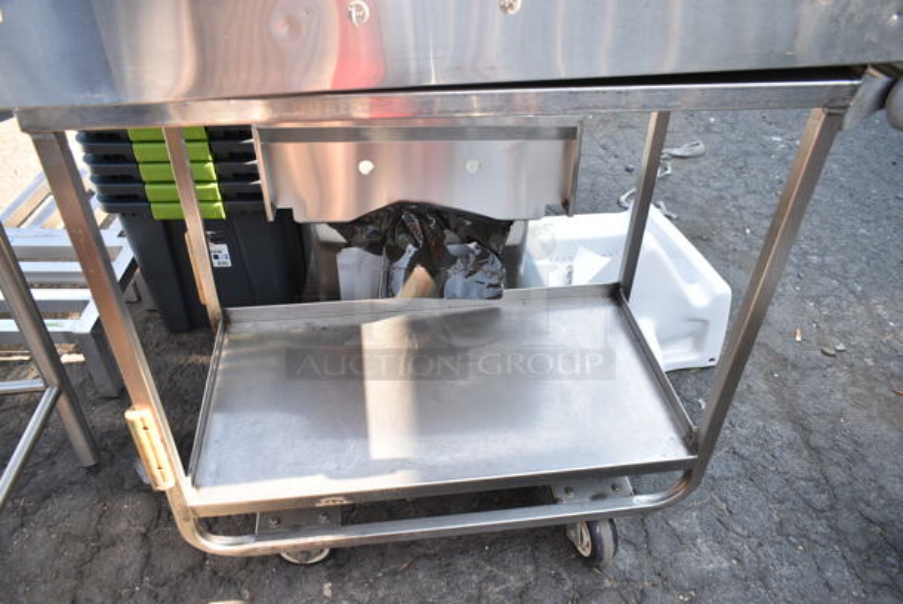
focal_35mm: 27
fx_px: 678
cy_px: 302
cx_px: 452
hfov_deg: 67.3
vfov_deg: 48.0
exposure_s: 1/100
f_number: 4.5
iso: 100
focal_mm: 18
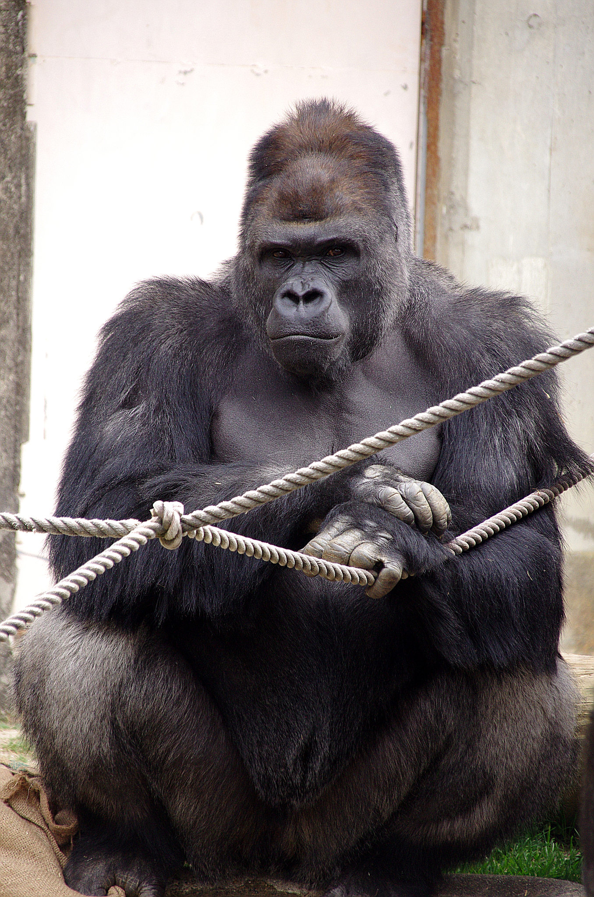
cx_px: 297
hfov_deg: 3.0
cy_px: 448
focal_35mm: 450
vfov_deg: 4.6
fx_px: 11190
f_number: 6.3
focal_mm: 300
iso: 1000
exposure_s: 1/320
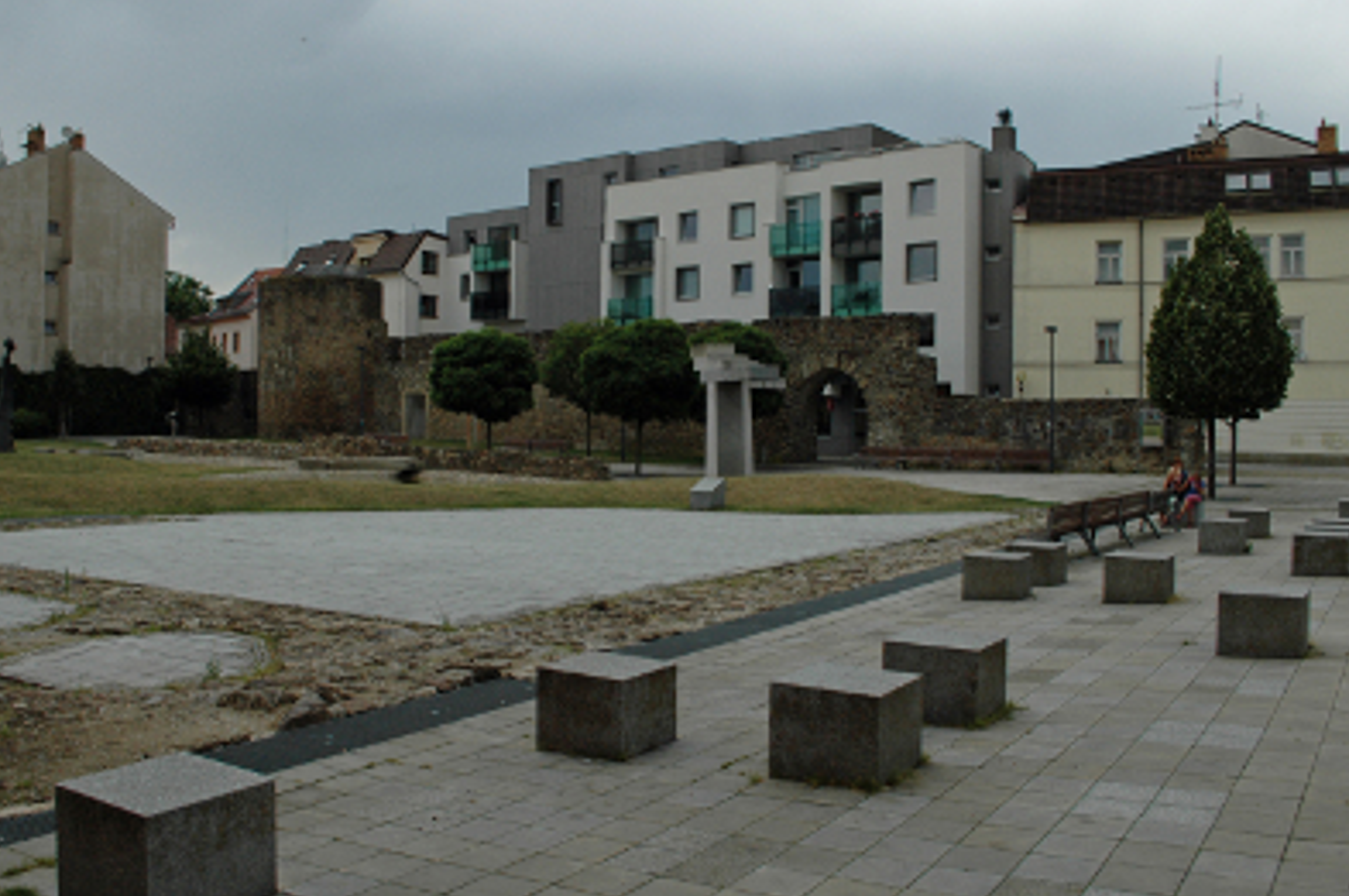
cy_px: 402
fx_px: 1160
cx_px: 599
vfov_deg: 42.2
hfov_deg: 60.2
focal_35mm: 31
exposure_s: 1/180
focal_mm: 18
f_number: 6.7
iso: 400
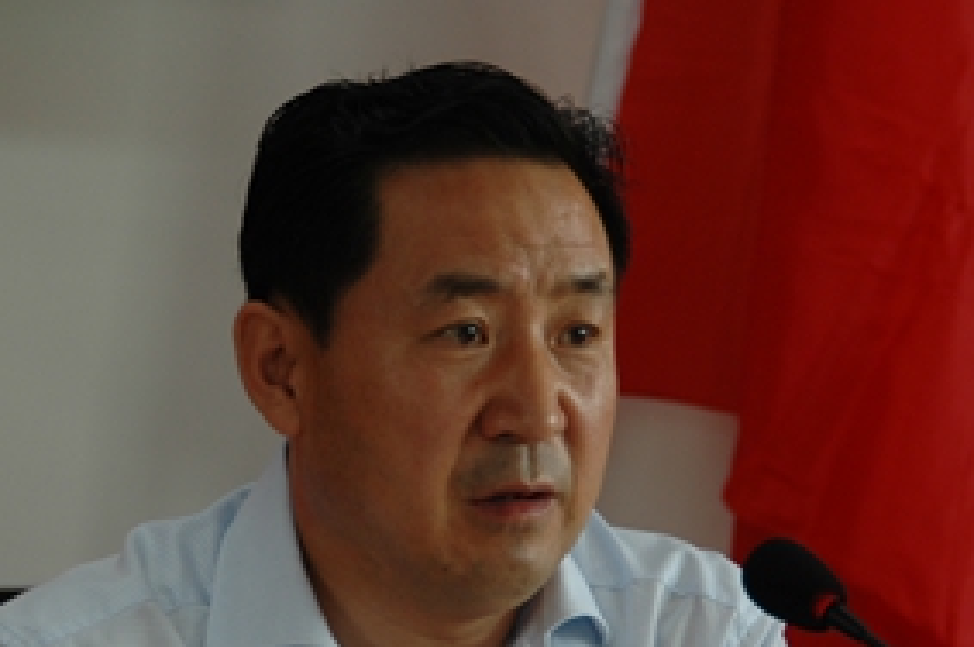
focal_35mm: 175
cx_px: 379
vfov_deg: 7.8
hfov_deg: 11.8
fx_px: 4729
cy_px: 558
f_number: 5.3
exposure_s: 1/30
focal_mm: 66
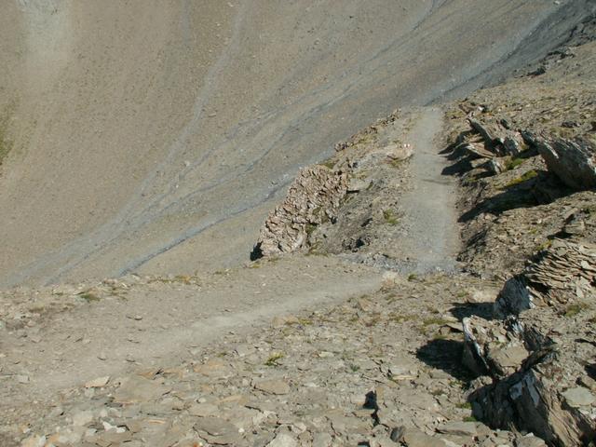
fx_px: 603
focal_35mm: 35
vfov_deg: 40.7
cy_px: 224
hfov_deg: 52.6
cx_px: 298
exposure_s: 1/800
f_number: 4.5
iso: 50
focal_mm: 5.86
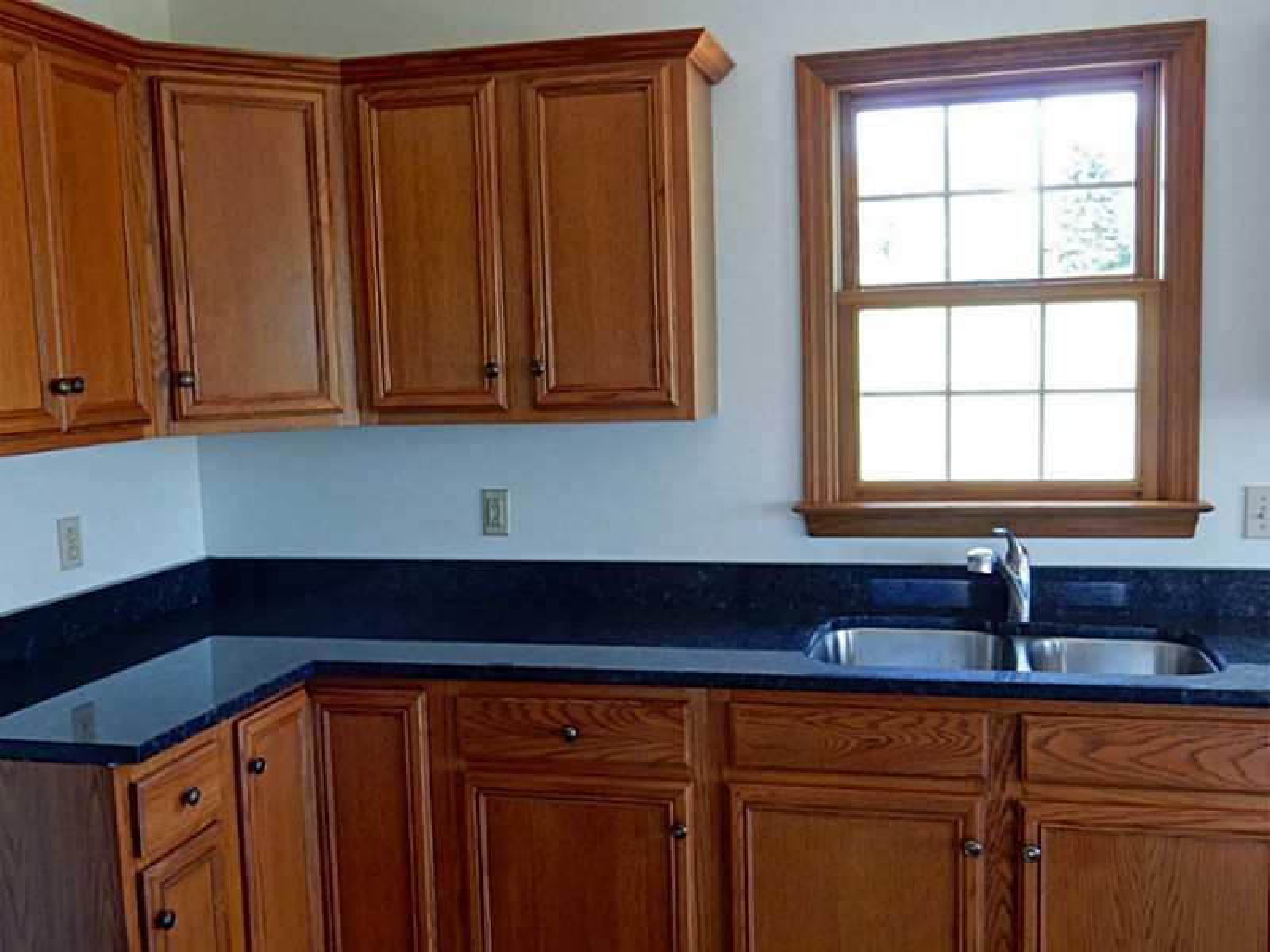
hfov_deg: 51.4
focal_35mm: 36
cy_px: 476
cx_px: 635
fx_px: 1321
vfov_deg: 39.7
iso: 250
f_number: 4
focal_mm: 6.4
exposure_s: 1/30
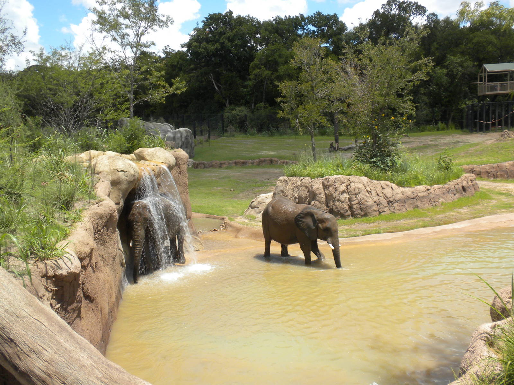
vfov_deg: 38.7
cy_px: 192
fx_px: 549
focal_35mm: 37
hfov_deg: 50.1
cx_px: 257
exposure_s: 1/79
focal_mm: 6.6
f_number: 10
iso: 64
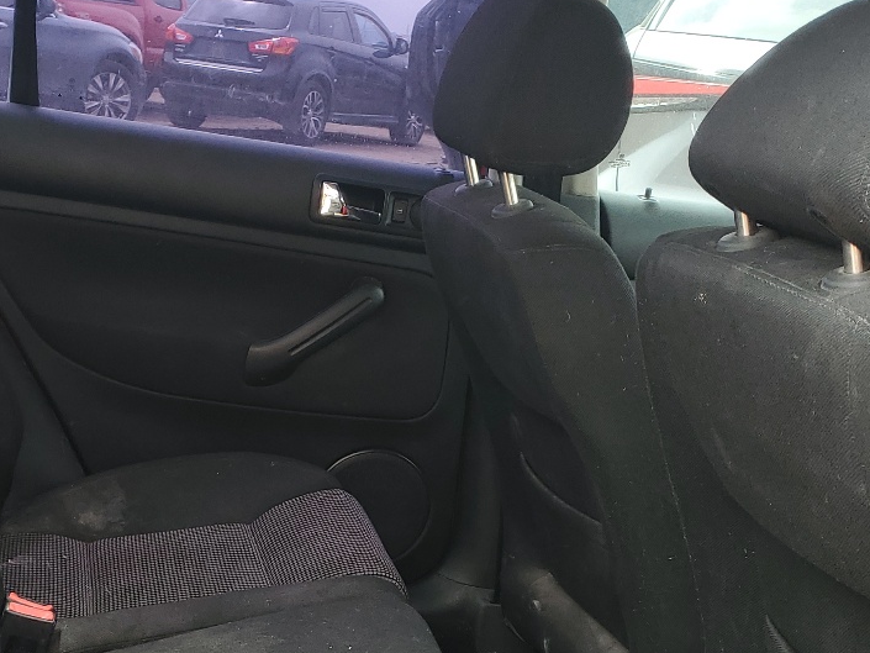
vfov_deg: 24.0
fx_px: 1483
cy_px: 607
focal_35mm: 59
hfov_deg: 32.4
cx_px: 295
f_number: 1.5
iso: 50
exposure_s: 1/233
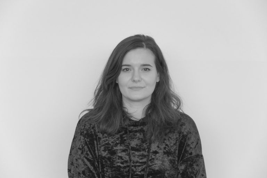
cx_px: 134
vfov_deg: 15.9
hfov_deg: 23.6
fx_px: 638
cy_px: 89
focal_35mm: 86
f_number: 6.3
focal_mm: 86
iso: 500
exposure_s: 1/80
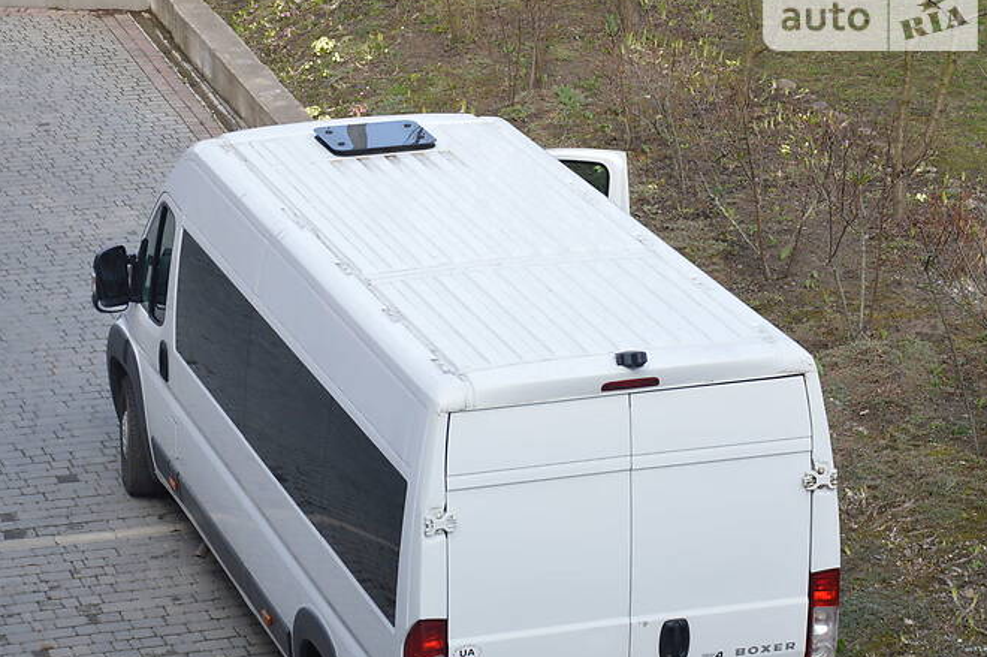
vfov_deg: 11.4
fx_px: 3287
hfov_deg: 17.1
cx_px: 402
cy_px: 367
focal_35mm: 120
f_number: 5.3
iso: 400
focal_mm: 66
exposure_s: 1/500
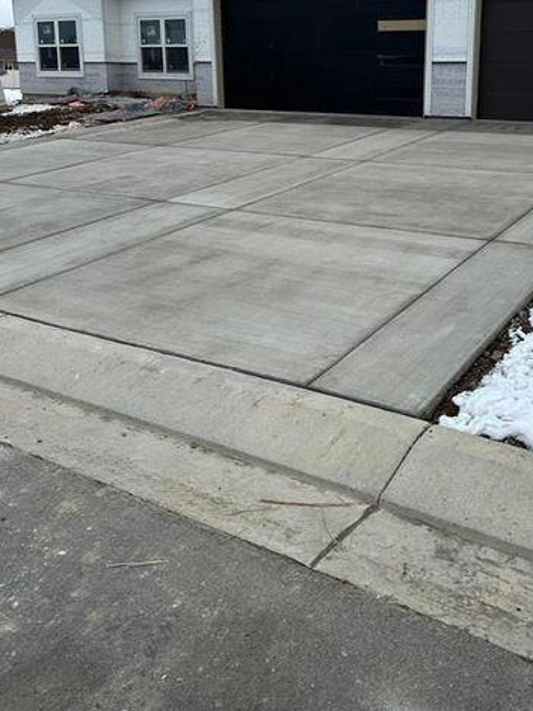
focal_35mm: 34
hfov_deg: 41.1
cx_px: 367
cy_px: 214
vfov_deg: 52.5
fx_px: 698
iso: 80
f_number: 1.78
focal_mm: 6.86
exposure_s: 1/3472
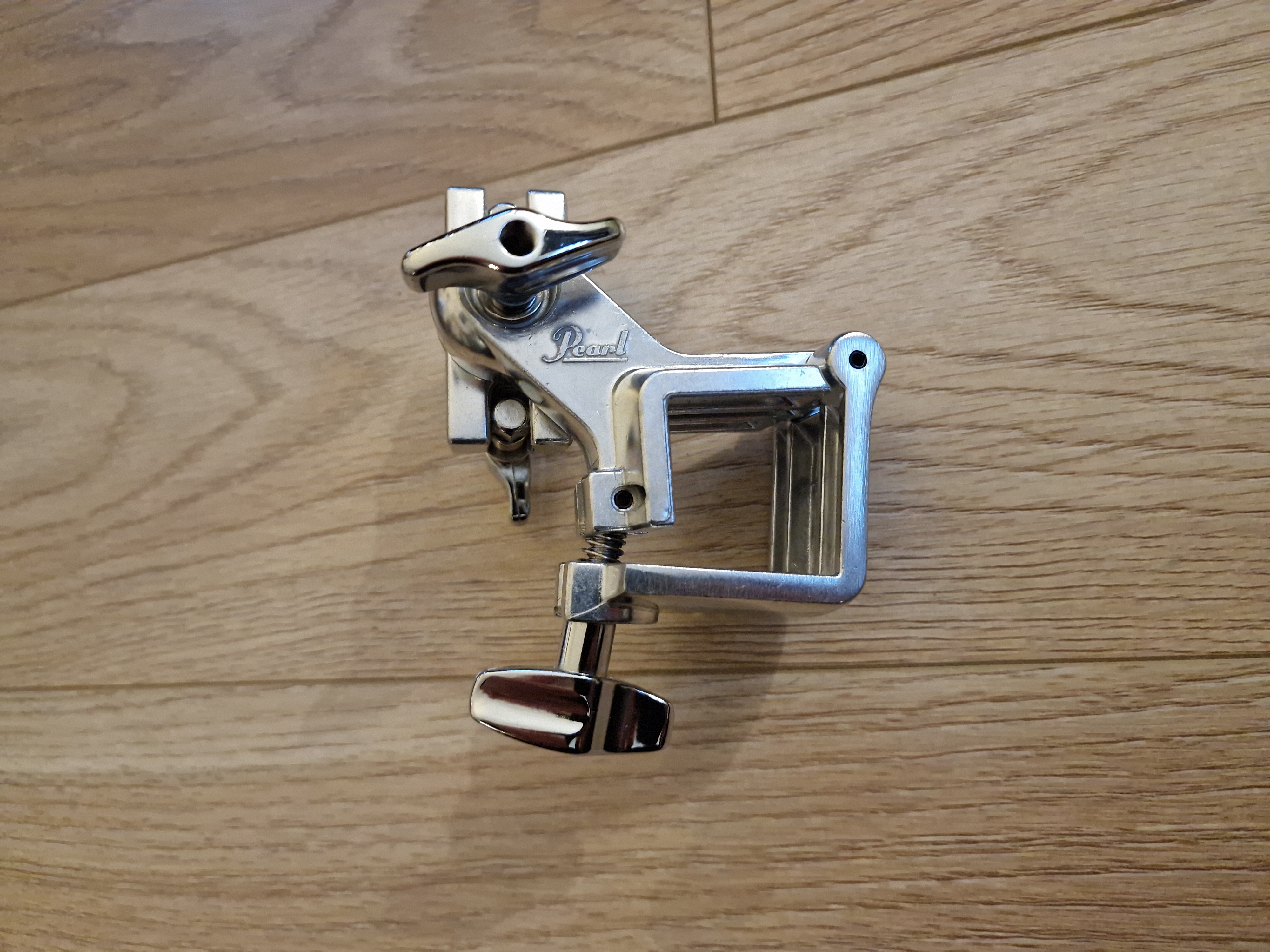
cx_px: 635
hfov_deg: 73.9
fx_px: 844
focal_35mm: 23
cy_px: 476
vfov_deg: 58.9
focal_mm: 6.4
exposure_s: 1/33
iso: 640
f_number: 1.8
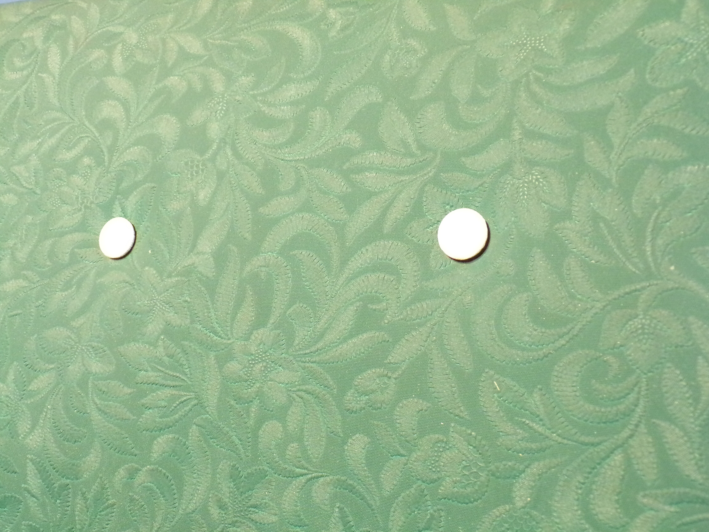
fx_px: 655
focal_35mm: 32
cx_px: 354
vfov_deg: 44.2
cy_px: 266
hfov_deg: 56.8
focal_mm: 5.8
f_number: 3.2
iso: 800
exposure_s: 1/13
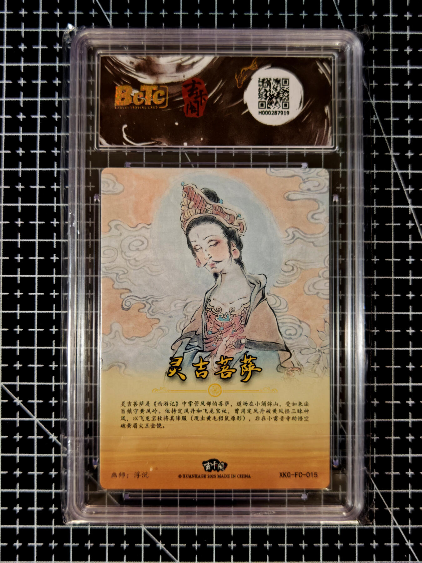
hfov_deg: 30.3
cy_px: 282
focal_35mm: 48
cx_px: 211
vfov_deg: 39.7
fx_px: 780
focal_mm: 6.67
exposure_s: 1/33
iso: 200
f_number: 1.9
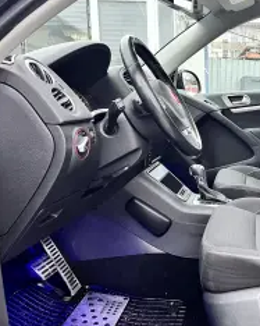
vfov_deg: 46.8
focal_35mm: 39
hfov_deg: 35.6
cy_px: 170
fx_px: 375
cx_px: 242
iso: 200
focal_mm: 5.1
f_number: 1.6
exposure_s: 1/60
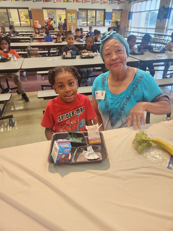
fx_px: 153
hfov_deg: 58.9
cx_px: 86
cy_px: 116
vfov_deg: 73.9
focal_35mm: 23
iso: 400
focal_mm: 5.4
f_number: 1.8
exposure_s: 1/120
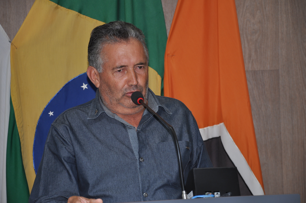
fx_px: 1146
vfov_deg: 10.1
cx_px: 153
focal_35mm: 135
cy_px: 102
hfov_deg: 15.2
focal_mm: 90
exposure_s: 1/60
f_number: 5.6
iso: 200
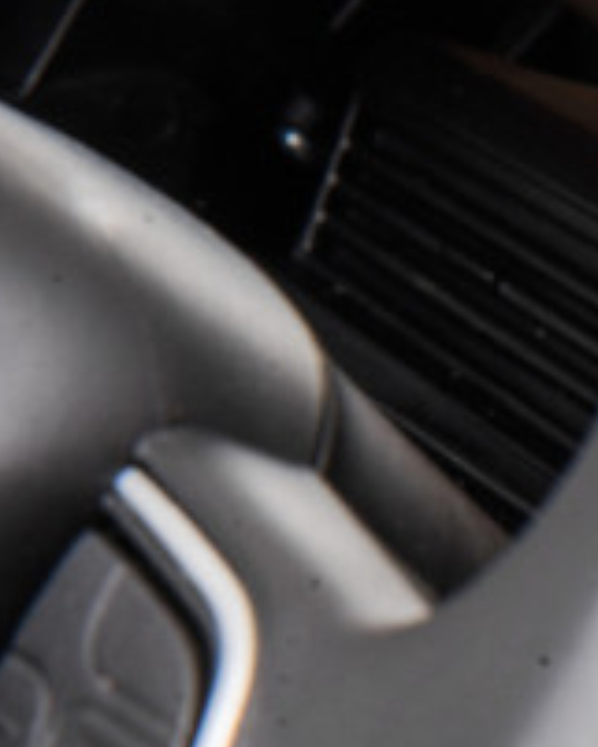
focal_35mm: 400
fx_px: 8843
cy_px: 1072
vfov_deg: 4.8
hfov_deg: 3.8
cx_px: 1571
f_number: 20
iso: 100
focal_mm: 95
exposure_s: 1/125
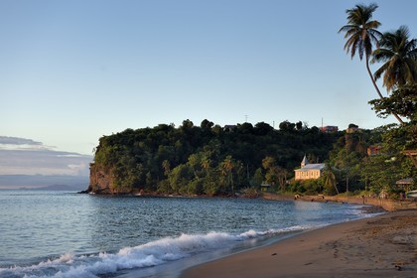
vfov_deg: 24.6
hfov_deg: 36.2
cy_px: 139
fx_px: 637
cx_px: 208
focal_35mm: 55
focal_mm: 55
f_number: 7.1
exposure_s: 1/250
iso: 400
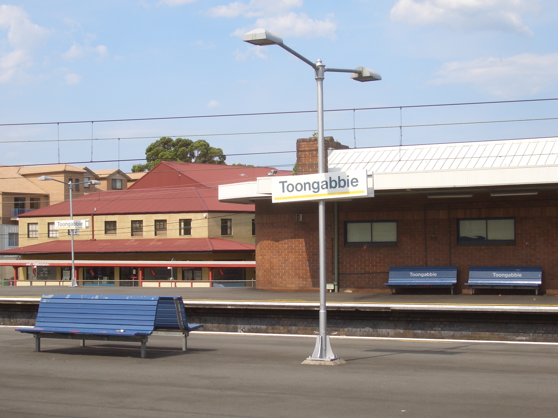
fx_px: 999
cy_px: 209
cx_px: 279
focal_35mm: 62
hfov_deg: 31.2
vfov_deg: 23.7
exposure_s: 1/250
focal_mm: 10.2
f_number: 5.6
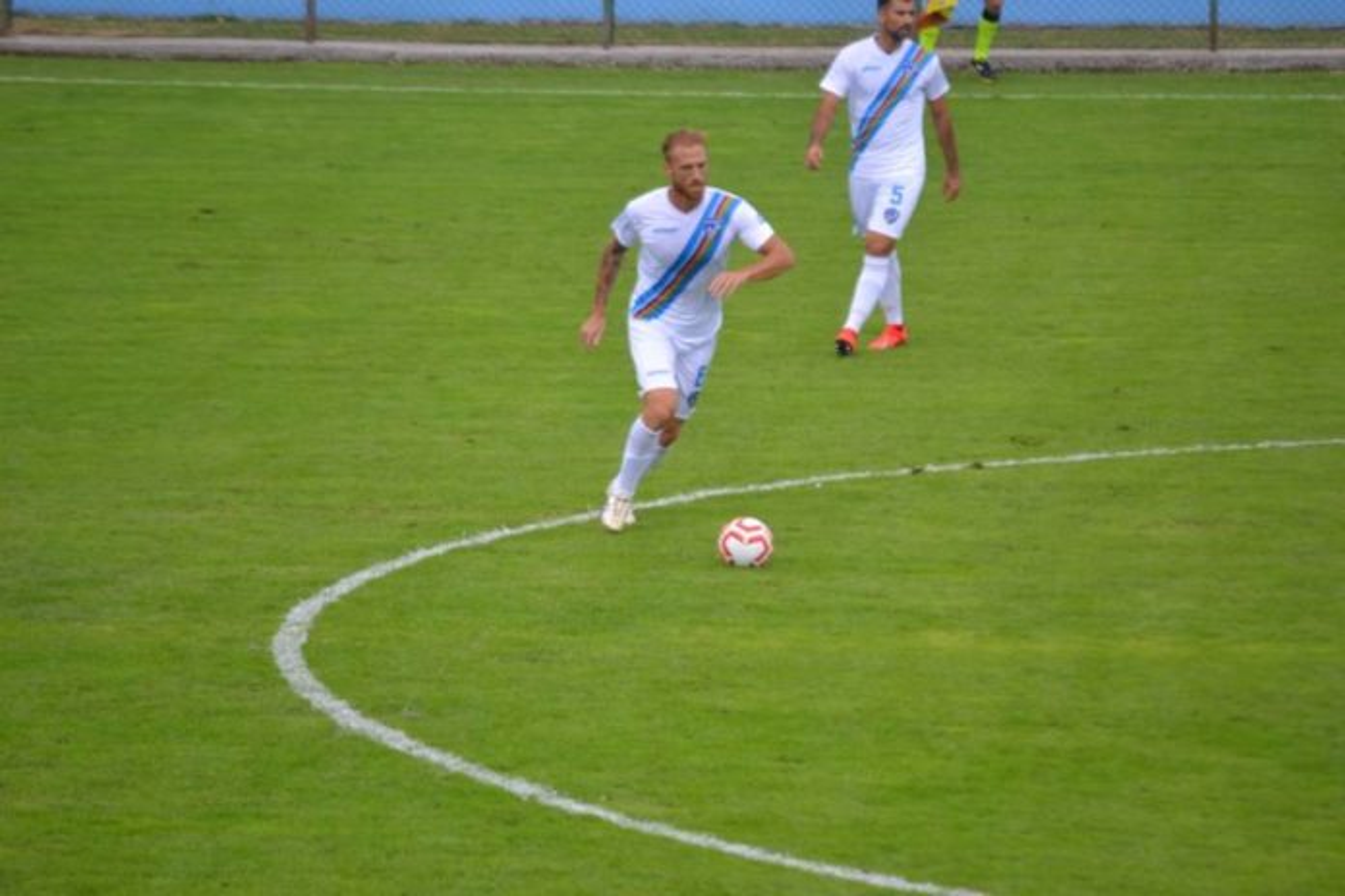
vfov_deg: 4.6
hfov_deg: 6.9
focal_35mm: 300
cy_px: 448
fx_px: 11207
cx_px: 672
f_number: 5.6
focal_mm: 200
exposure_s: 1/640
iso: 400
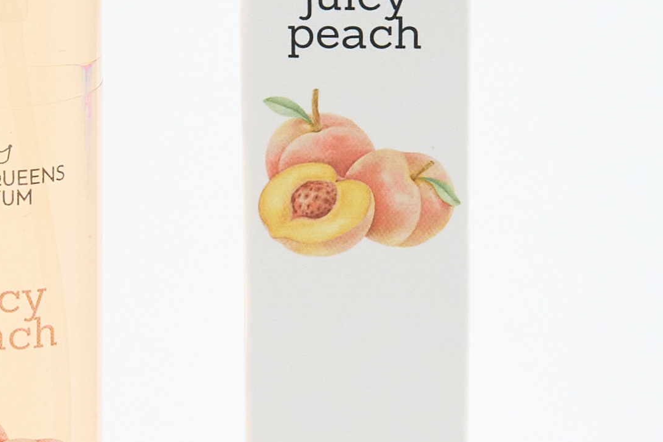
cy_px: 77
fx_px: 4015
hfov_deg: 9.4
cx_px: 184
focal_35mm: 218
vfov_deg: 6.3
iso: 400
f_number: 8
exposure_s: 1/160
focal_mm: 34
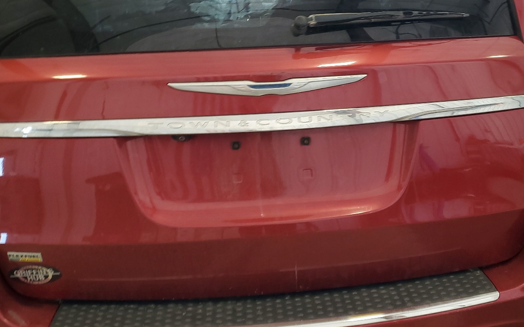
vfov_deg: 31.8
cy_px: 118
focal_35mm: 40
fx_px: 571
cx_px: 281
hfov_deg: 49.2
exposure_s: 1/60.2
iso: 59
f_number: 1.5
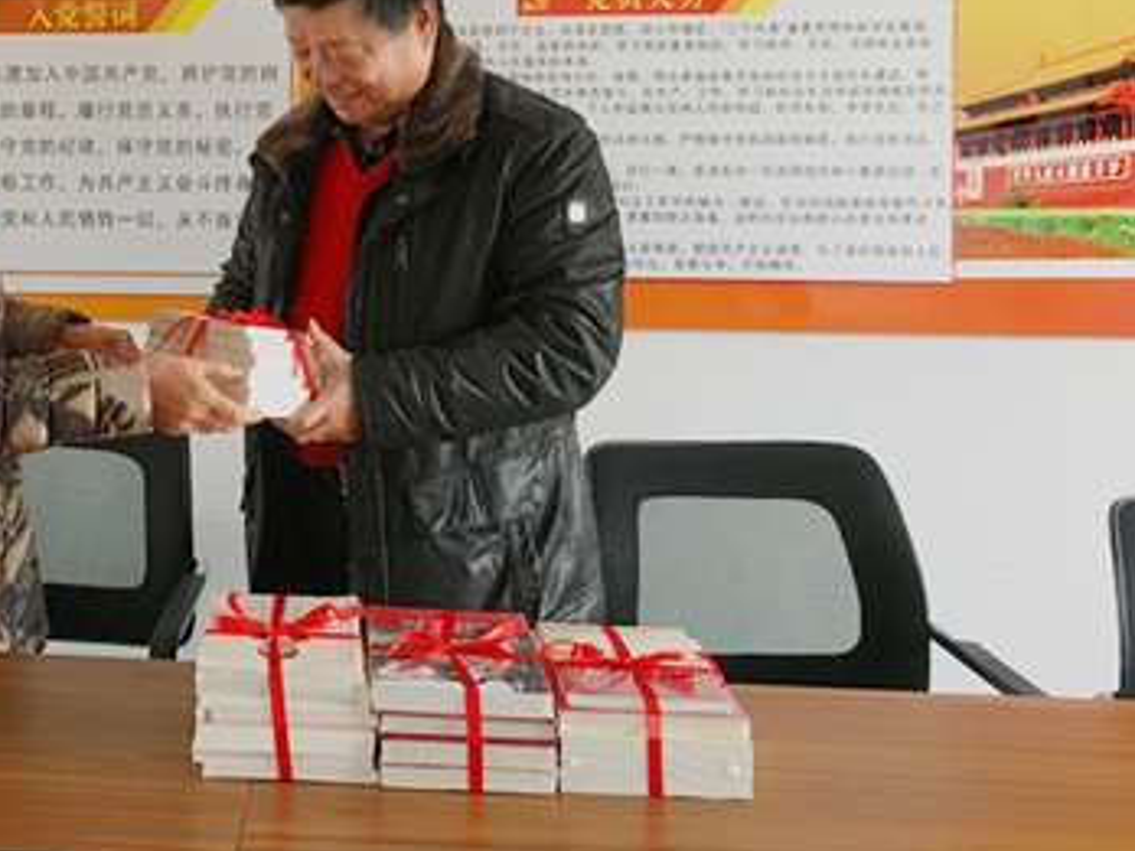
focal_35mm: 50
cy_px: 143
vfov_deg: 28.4
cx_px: 166
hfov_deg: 36.4
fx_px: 1639
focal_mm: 4.15
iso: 64
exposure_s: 1/17
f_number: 2.2
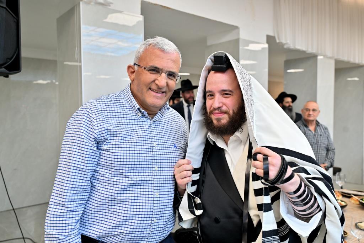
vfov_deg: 45.0
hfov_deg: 63.7
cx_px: 182
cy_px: 122
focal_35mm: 29
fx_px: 293
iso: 500
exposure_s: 1/250
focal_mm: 29
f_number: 4
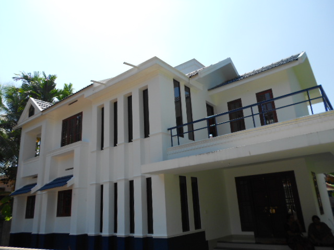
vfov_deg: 53.1
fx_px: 251
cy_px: 125
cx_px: 167
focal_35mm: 26
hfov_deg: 67.3
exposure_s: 1/640
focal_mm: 4.6
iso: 80
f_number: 3.2
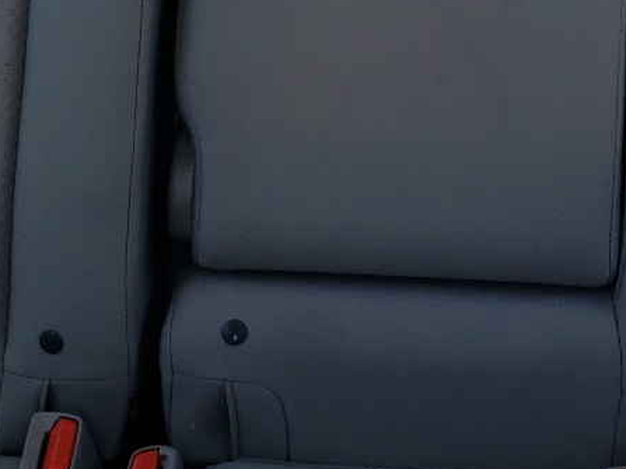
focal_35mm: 93
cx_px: 508
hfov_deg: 20.8
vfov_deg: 14.9
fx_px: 1681
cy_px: -206
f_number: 1.5
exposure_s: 1/385
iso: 50
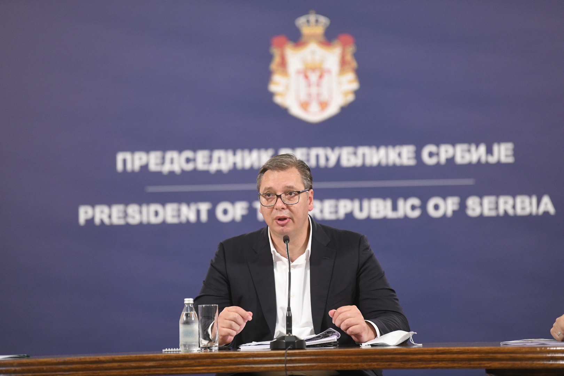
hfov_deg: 12.8
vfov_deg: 8.6
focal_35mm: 160
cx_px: 282
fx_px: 2506
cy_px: 188
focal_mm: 160
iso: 3200
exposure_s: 1/160
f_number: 2.8
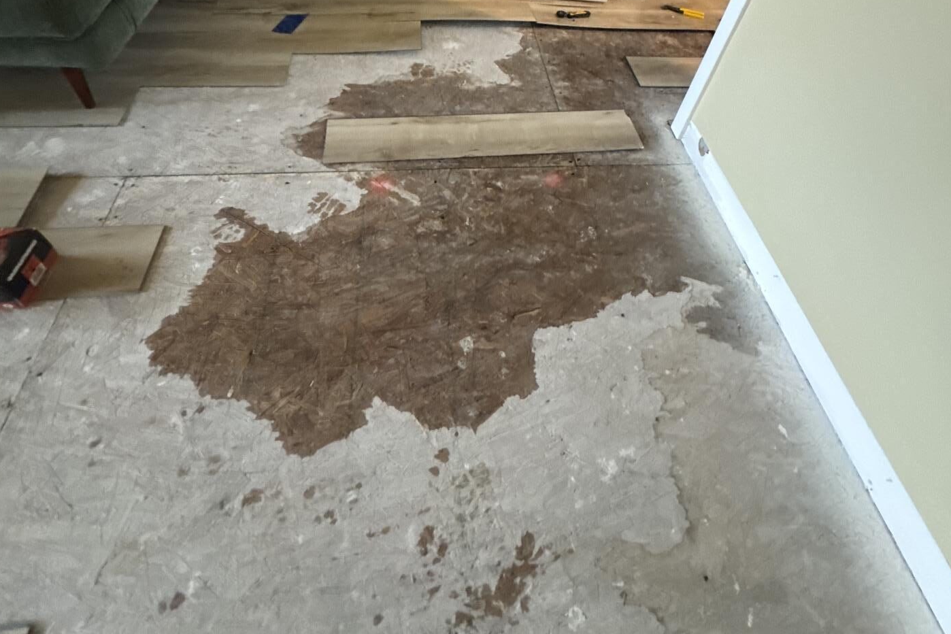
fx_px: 528
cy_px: 112
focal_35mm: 20
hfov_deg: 84.0
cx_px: 481
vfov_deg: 56.6
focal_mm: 2.22
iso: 1000
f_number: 2.2
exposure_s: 1/60
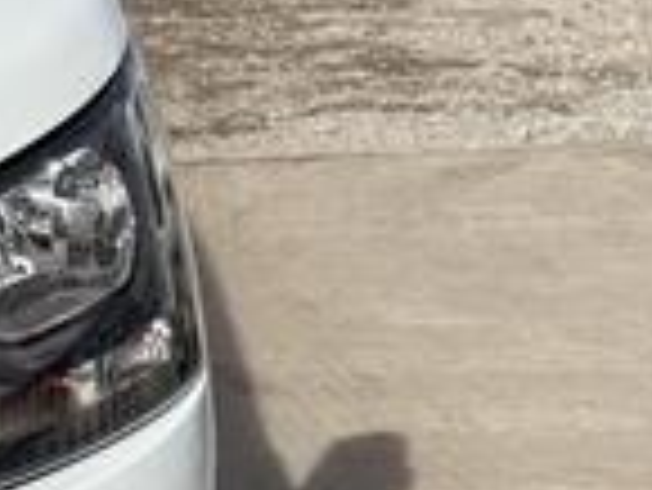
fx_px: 3035
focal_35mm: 161
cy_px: 108
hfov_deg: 11.0
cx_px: -692
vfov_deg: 9.2
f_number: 1.6
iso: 50
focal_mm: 5.96
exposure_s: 1/6993
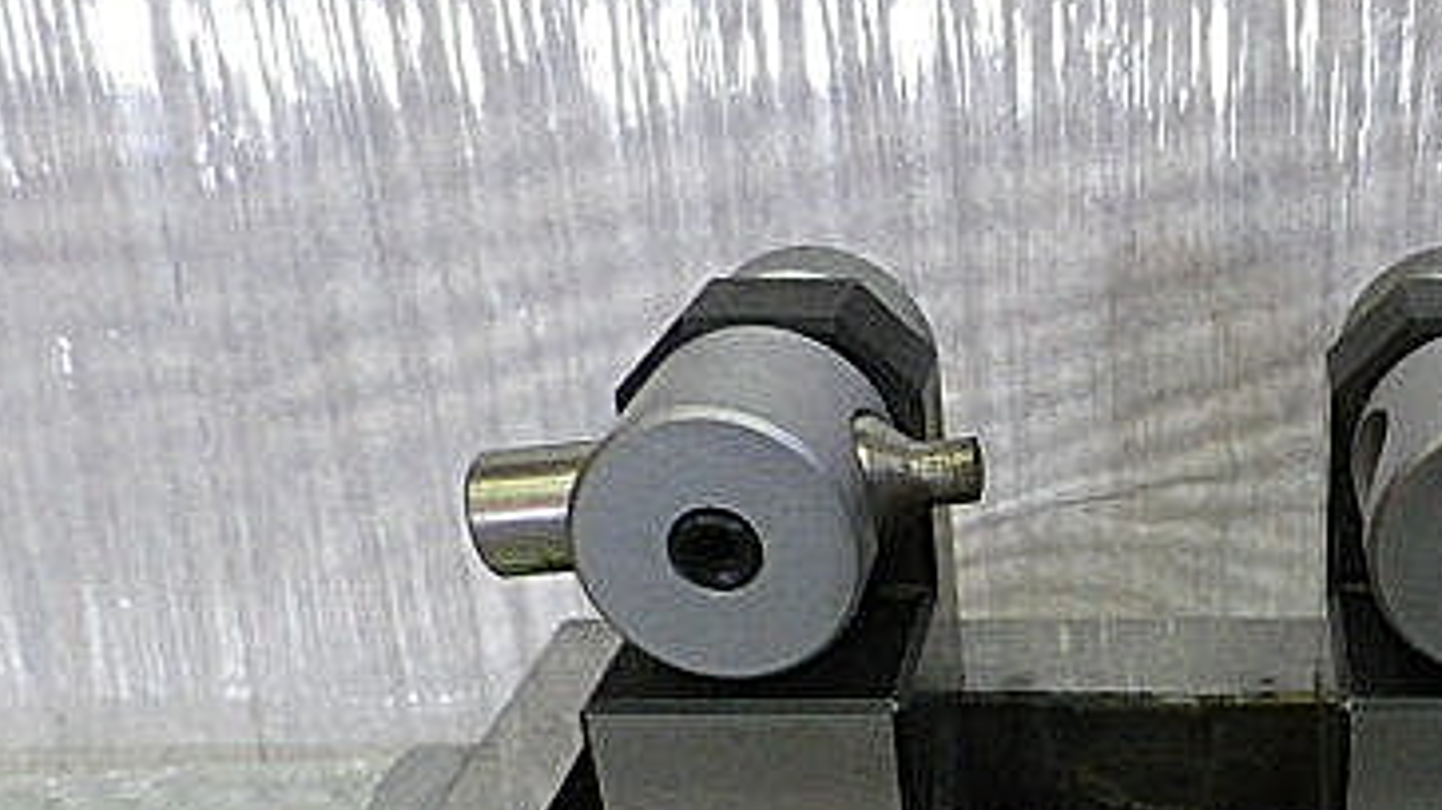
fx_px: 1835
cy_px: 770
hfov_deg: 40.3
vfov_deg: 24.0
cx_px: 1247
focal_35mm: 48
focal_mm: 4.5
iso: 400
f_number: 3.5
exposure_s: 1/25
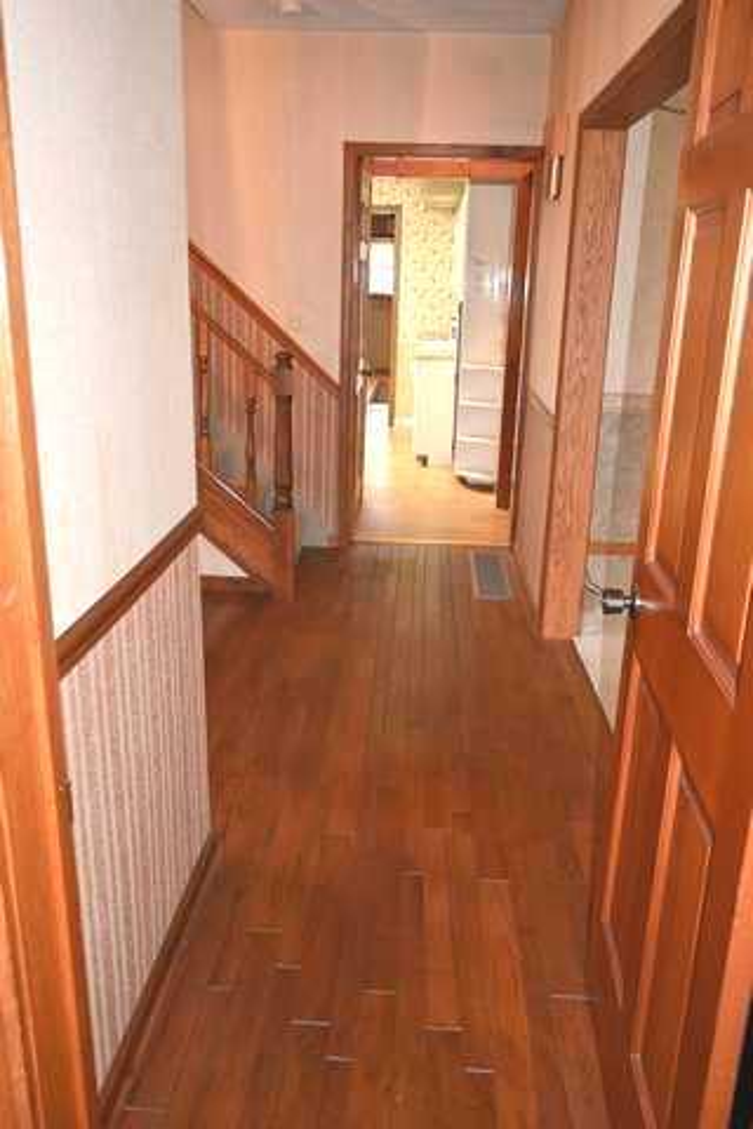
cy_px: 564
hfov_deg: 43.6
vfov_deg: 61.9
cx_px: 376
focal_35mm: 30
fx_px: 941
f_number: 3.8
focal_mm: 20
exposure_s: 1/60
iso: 1000
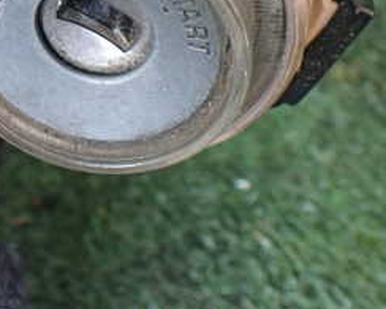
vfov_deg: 20.5
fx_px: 822
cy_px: -10
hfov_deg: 25.1
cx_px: 0
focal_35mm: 72
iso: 250
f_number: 2.3
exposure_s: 1/125
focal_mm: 5.4
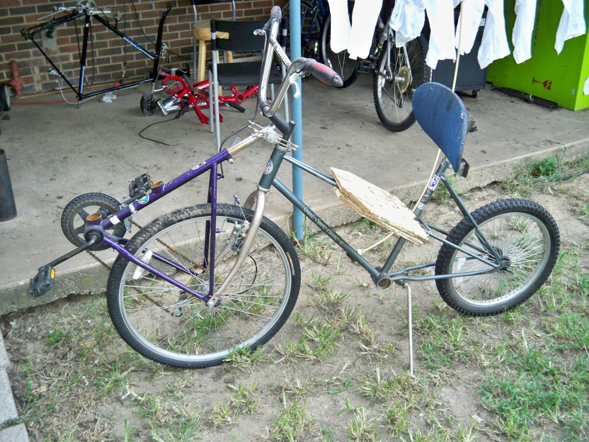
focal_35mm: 37
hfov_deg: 50.1
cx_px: 294
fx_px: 630
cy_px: 221
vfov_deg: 38.7
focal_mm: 7.9
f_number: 3.1
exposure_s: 1/30
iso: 200
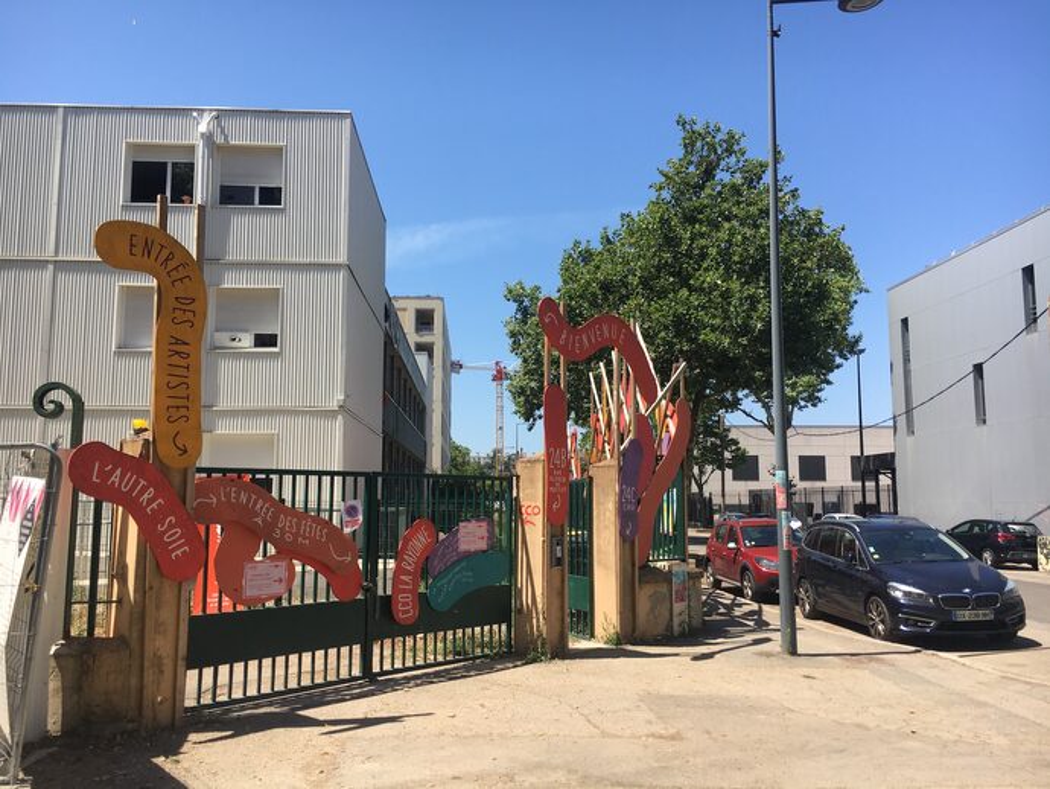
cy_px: 394
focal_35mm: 29
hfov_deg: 61.6
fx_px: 880
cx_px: 525
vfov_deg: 48.3
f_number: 2.2
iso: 25
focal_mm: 4.15
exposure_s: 1/1166
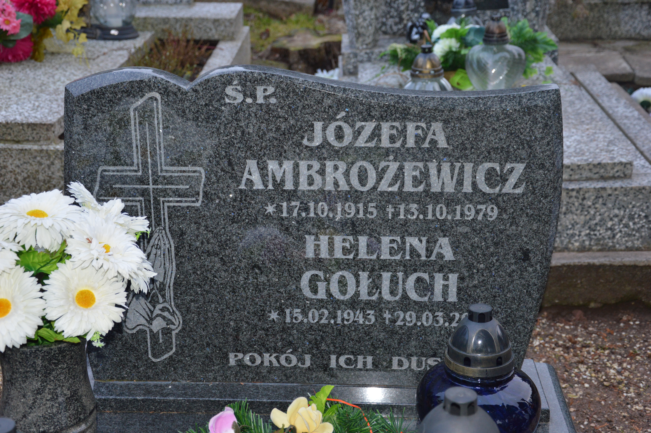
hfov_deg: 35.1
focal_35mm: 57
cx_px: 326
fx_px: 1030
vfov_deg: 23.7
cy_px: 216
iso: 560
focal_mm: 38
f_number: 4.5
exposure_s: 1/60
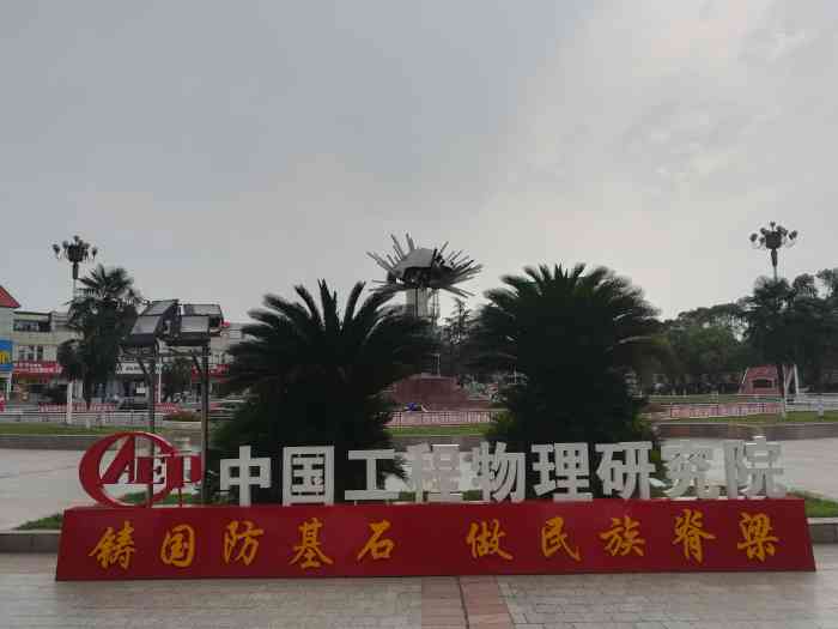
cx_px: 419
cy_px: 314
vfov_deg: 53.1
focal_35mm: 26
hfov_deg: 67.3
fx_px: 629
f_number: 2.2
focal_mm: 3.83
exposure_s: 1/625
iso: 50
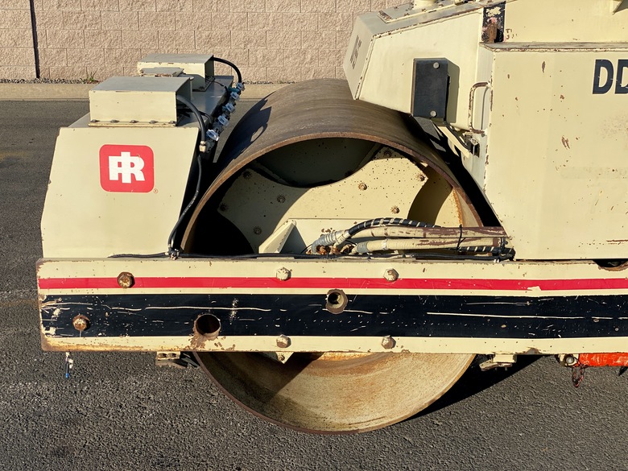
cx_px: 314
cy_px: 236
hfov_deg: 36.8
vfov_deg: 28.0
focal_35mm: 52
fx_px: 943
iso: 20
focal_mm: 6
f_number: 2
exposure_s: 1/2283
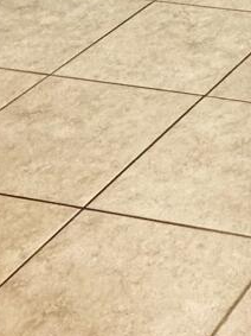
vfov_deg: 19.0
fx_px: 958
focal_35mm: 99
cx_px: 571
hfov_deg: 12.3
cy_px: -38
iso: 200
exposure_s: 1/106
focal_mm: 2.22
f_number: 2.2
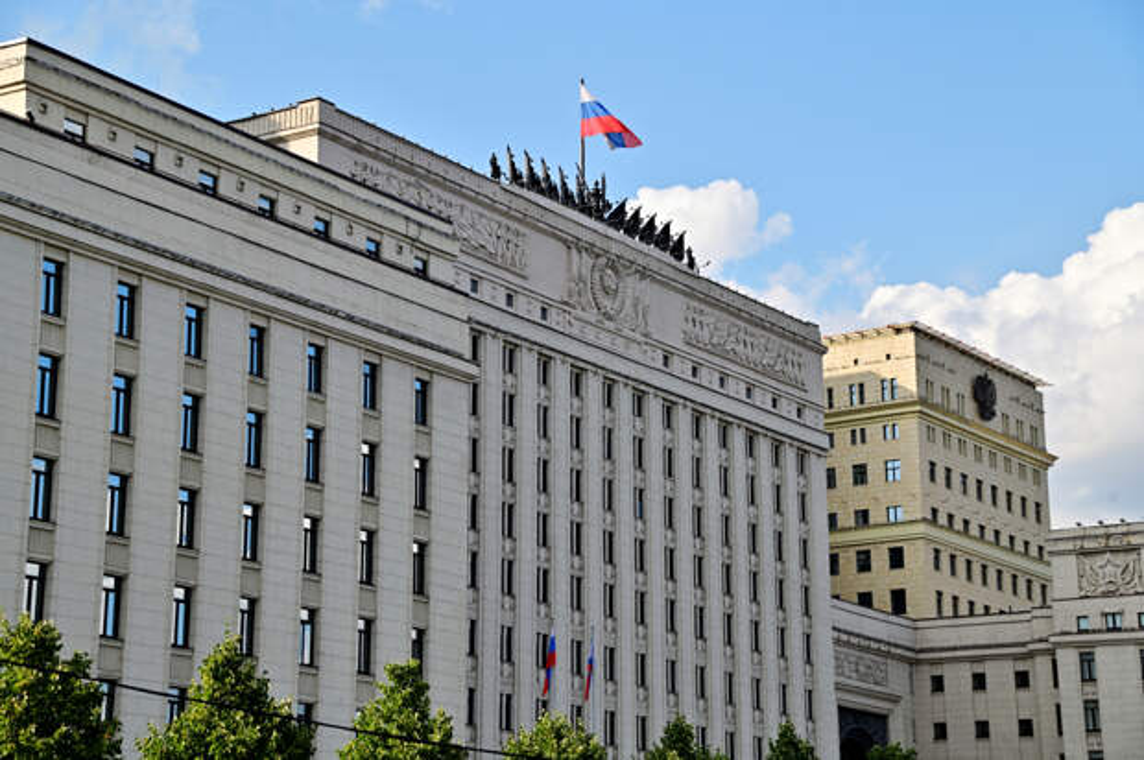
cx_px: 572
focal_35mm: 72
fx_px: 2286
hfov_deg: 28.1
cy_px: 380
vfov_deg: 18.9
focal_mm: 72
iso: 200
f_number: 7.1
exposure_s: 1/640
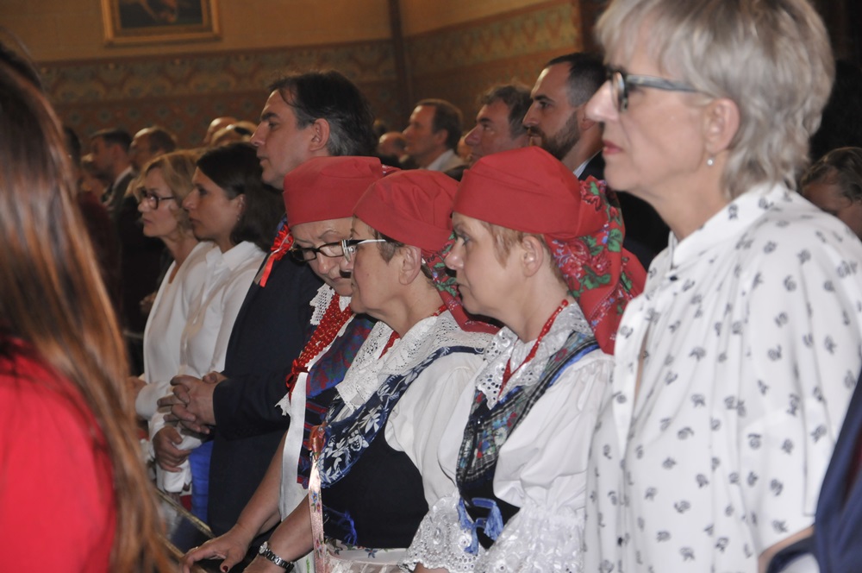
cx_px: 431
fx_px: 2511
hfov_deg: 19.5
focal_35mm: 105
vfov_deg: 13.0
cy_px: 286
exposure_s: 1/60
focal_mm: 70
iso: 800
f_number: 5.3
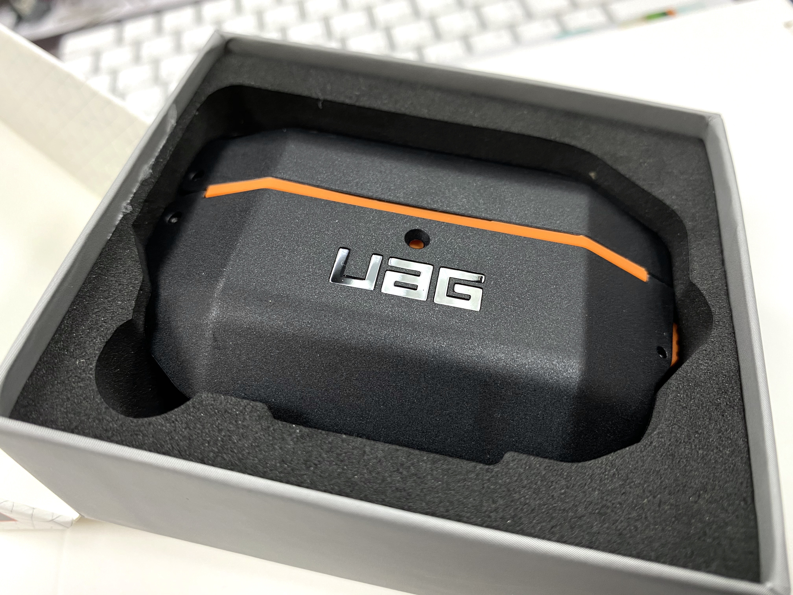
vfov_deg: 53.1
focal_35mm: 26
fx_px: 596
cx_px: 396
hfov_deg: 67.3
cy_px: 298
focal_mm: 4.25
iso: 125
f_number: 1.8
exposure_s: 1/60
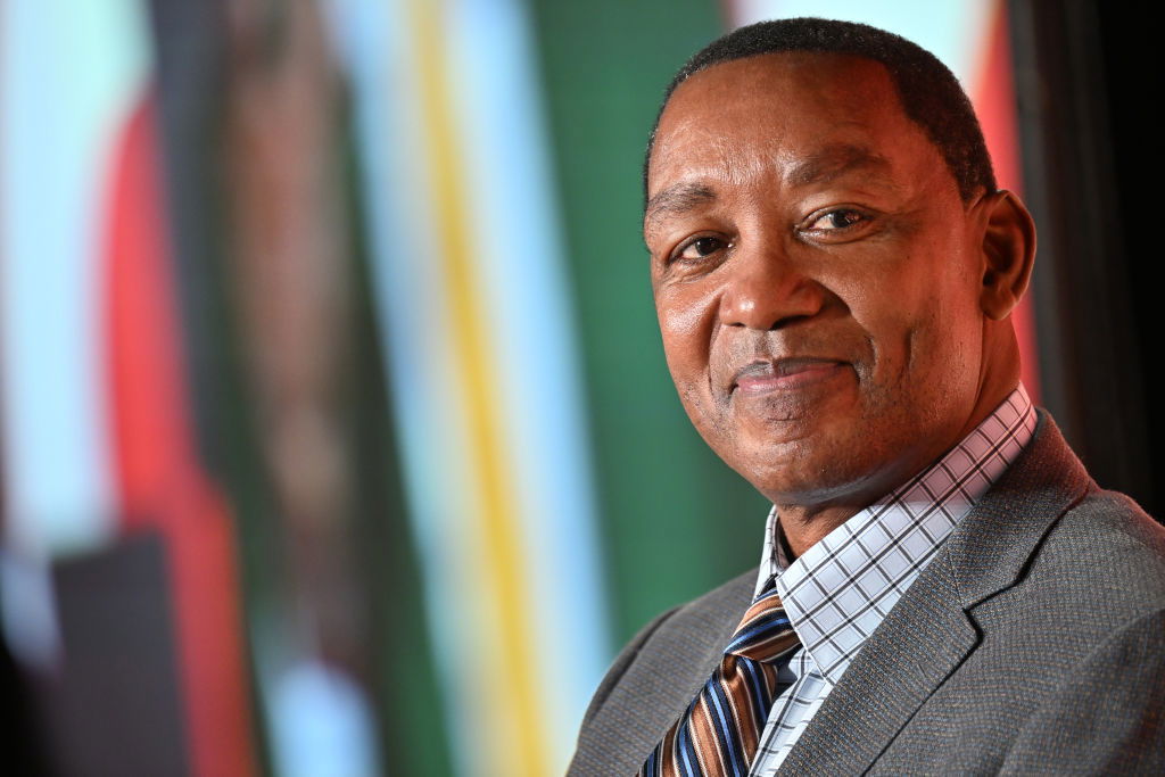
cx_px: 582
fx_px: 12945
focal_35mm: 400
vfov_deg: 3.4
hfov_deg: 5.2
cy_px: 388
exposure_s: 1/60
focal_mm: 400
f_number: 5.6
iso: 1250
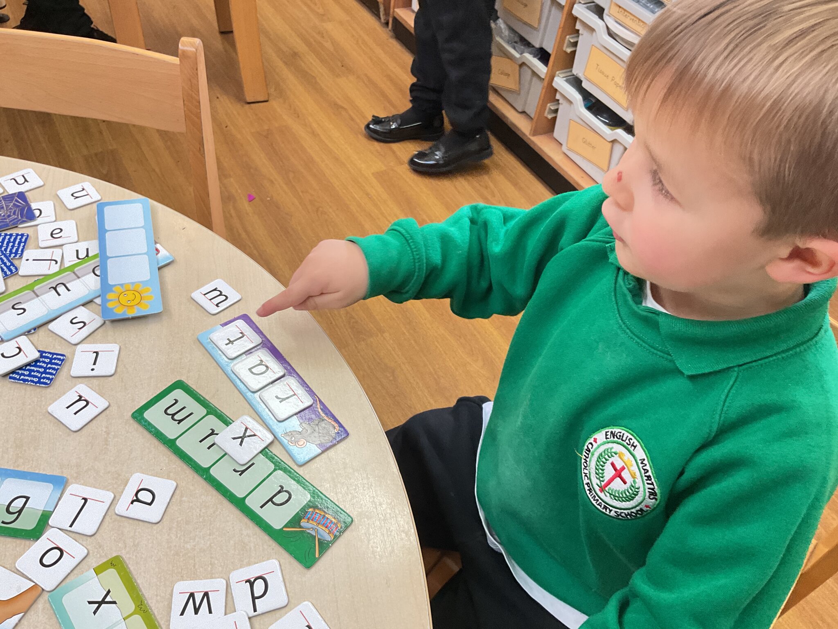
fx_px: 702
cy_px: 314
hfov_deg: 61.7
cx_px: 419
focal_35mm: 29
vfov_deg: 48.2
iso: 100
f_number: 1.8
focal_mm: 3
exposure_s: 1/50
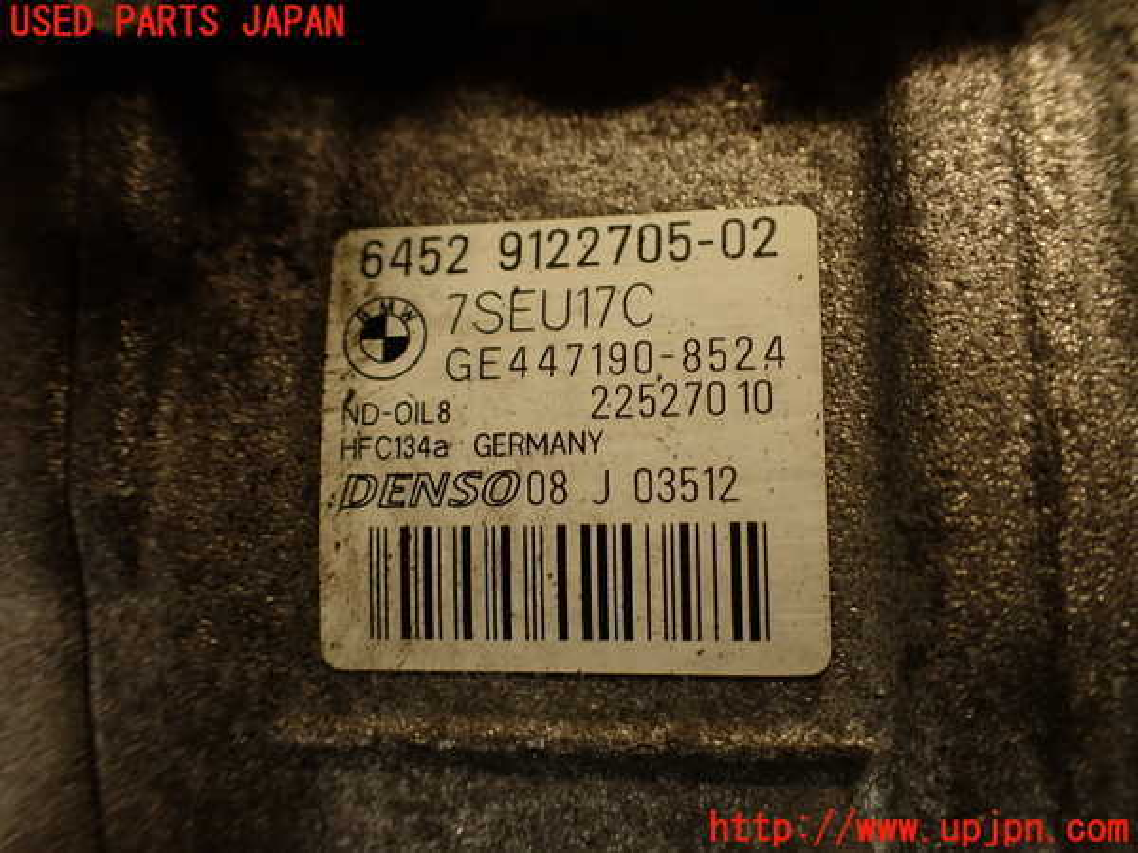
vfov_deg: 44.2
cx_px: 569
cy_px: 426
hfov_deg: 56.8
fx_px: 1052
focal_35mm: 32
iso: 200
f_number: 2.4
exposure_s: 1/40
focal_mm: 5.79
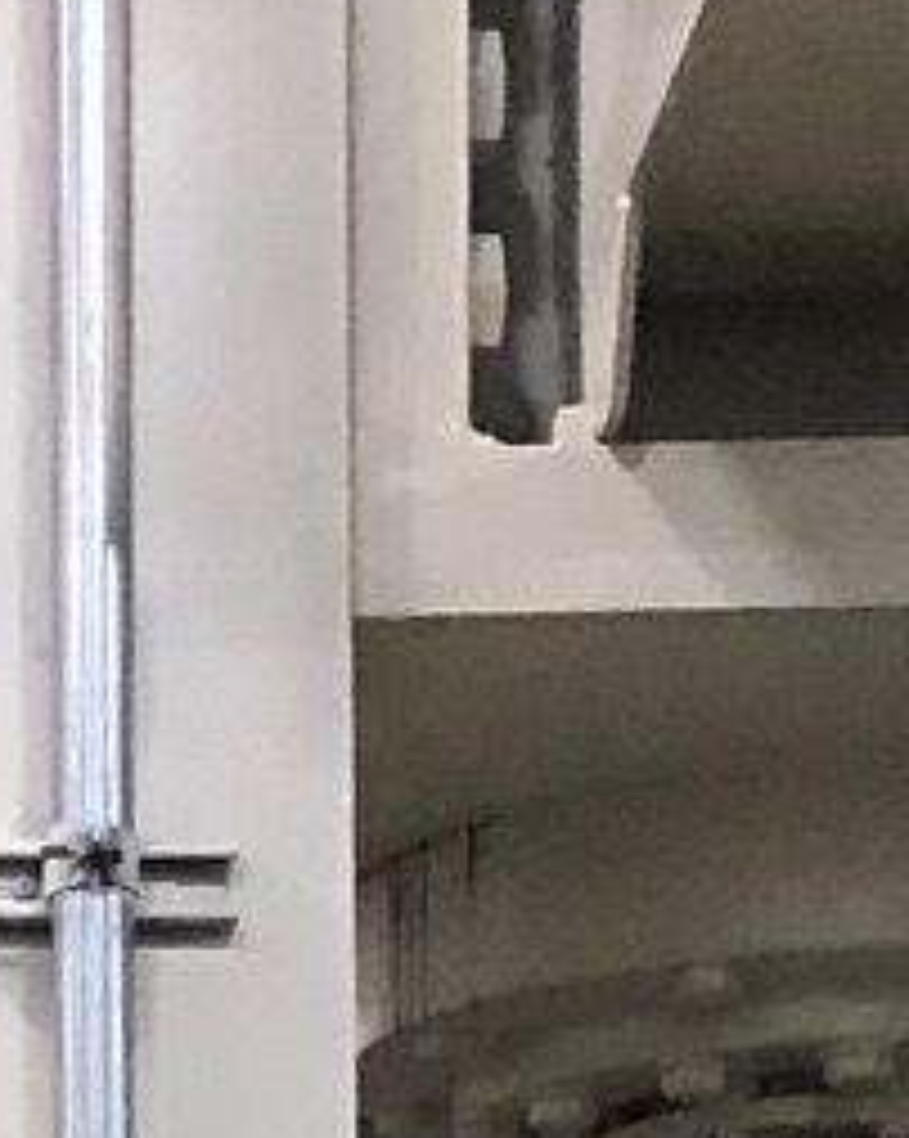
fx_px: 7340
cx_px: -405
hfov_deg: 7.0
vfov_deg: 7.2
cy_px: 4111
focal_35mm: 218
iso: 100
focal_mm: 3.99
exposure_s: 1/15
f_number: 1.8
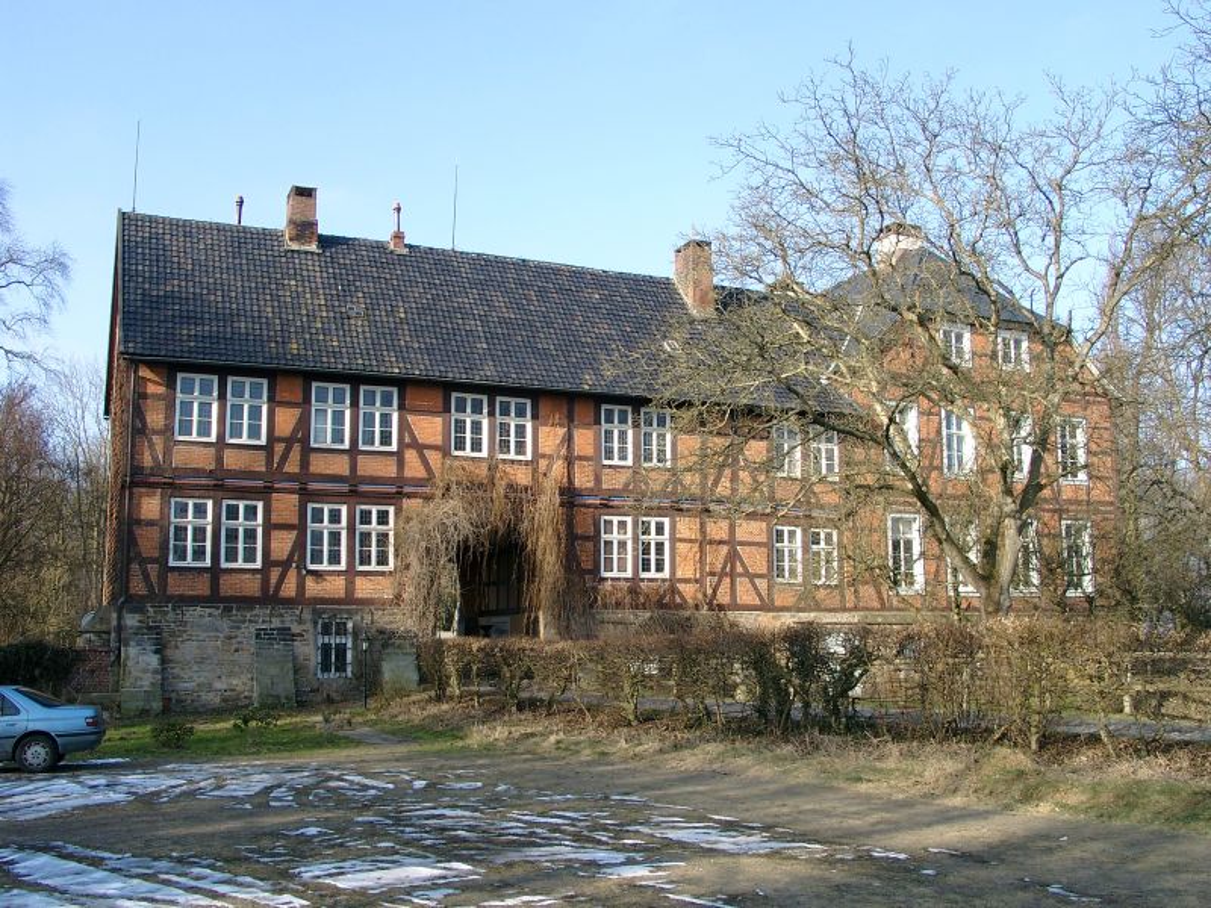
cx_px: 606
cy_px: 454
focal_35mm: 37
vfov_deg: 38.7
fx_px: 1294
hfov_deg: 50.1
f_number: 4
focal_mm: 7.69
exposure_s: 1/285
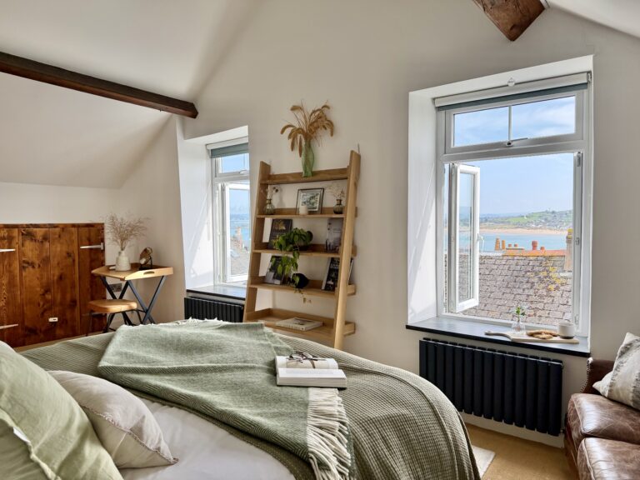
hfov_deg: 71.6
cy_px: 240
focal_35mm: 24
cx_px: 320
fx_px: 444
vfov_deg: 56.8
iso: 100
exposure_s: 1/1122
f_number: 1.78
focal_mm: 6.76
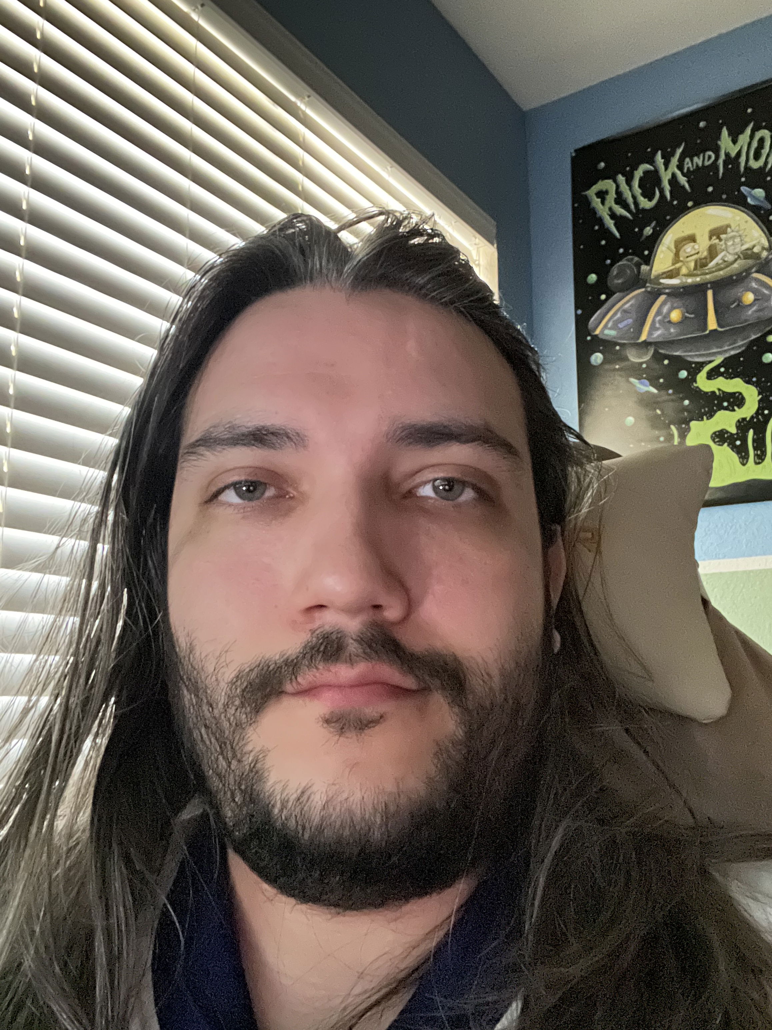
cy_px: 515
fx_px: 892
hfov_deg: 46.8
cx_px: 386
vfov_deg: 60.0
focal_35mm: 30
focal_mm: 2.71
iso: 3200
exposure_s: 1/15
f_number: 2.2
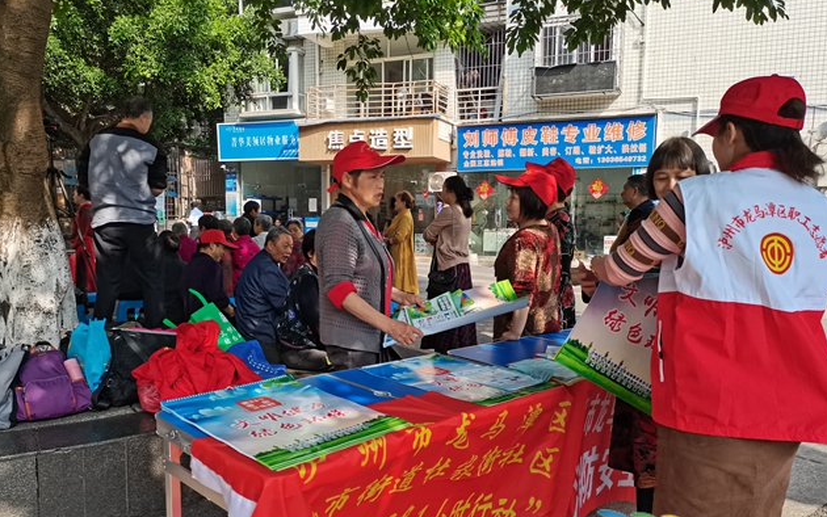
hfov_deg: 66.5
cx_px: 414
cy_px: 298
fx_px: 631
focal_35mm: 28
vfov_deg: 44.4
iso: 50
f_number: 1.8
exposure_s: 1/547
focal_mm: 5.58
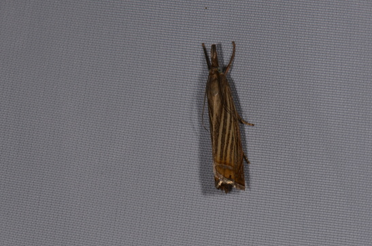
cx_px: 226
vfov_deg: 7.4
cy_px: 133
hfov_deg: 11.2
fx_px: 1904
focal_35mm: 185
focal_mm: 85
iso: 100
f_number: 22
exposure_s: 1/60
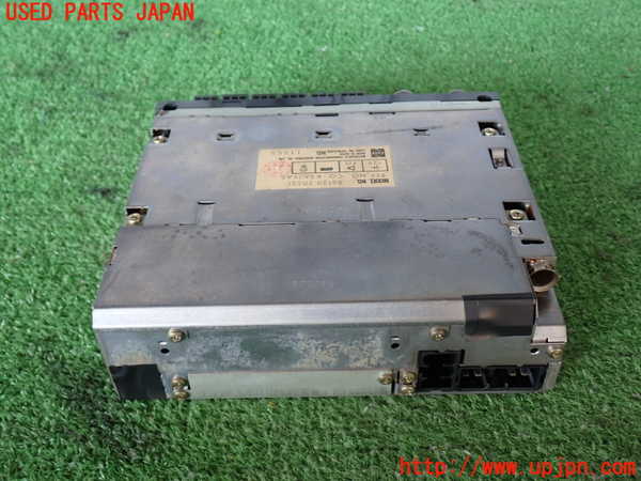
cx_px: 320
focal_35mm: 38
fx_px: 704
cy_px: 240
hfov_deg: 49.0
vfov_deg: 37.7
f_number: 2.7
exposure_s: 1/80
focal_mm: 6.83
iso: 200
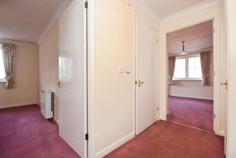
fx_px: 98
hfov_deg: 100.4
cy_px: 79
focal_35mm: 15
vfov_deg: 77.3
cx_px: 118
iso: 640
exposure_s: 1/30
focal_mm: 10
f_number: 8
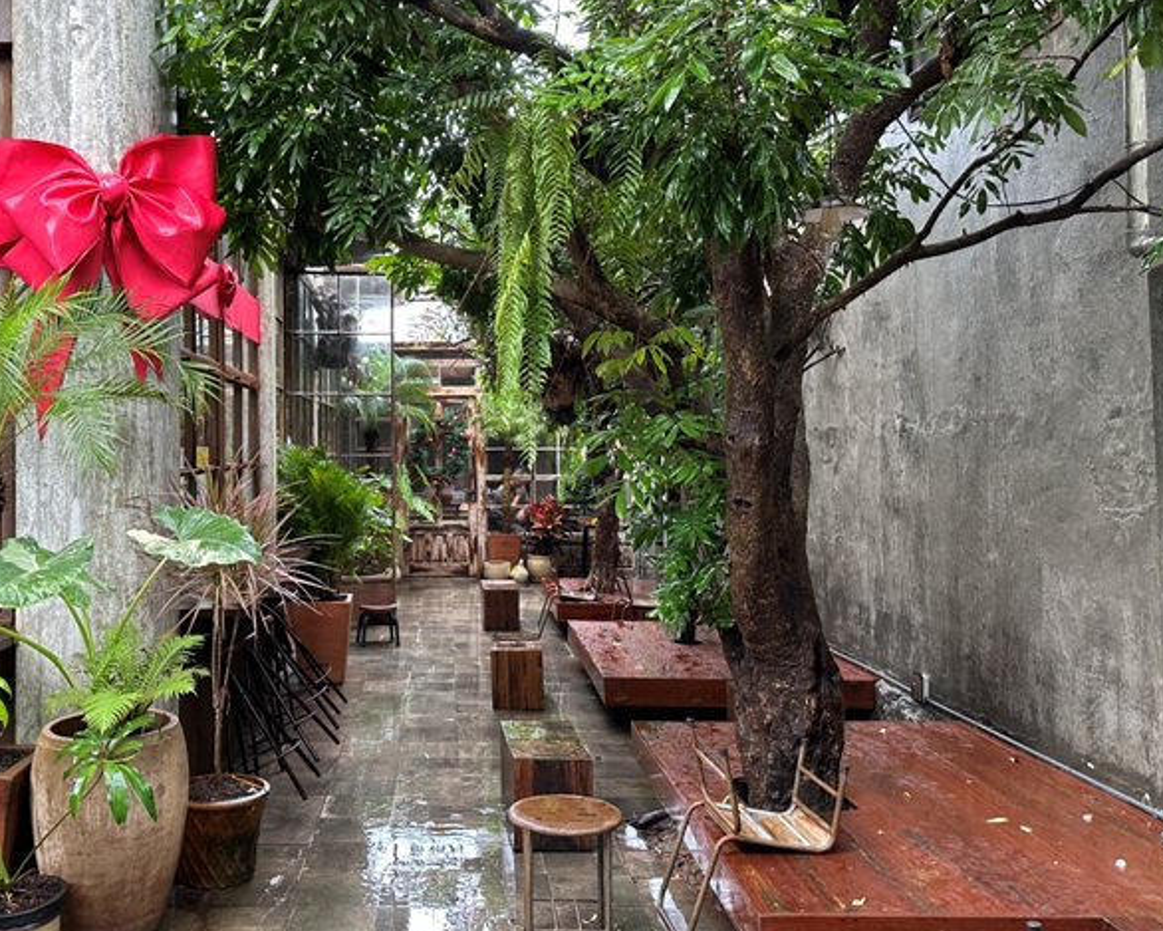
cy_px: 415
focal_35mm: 32
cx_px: 413
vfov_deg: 45.7
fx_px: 1102
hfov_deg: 54.8
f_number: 1.78
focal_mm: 6.86
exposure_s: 1/121
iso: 160
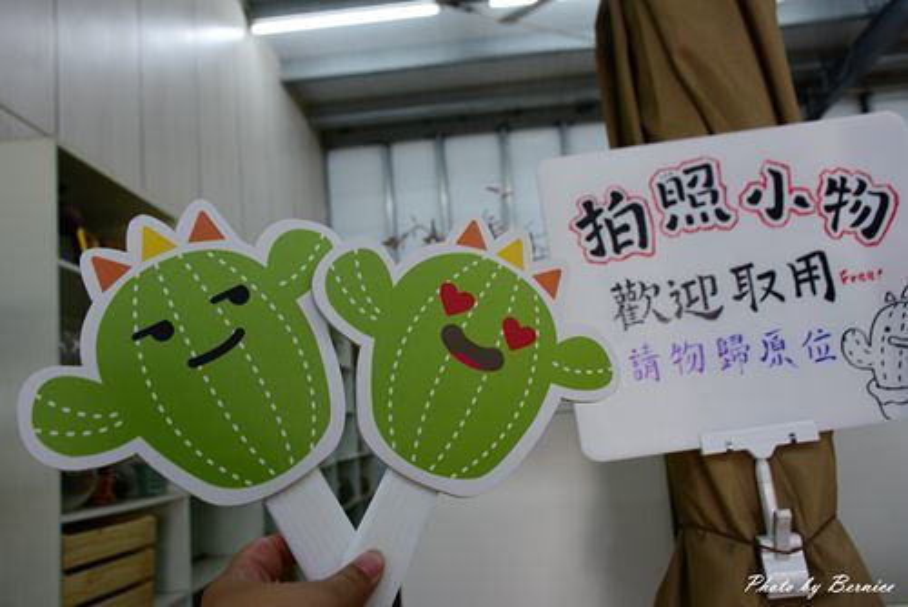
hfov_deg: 57.2
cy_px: 304
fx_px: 833
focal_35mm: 33
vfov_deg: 40.0
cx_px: 454
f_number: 5.6
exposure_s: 1/30
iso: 320
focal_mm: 22
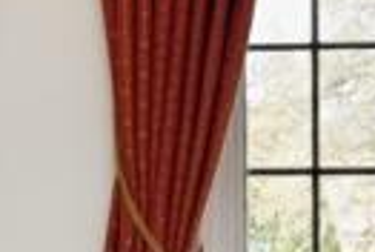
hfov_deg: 16.3
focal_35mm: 125
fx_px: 1305
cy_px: 120
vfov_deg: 11.0
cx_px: 223
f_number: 7.1
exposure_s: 1/200
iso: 400
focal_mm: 16
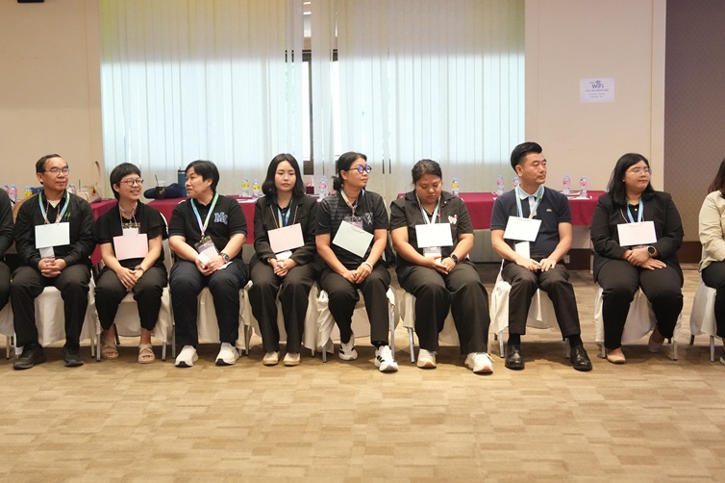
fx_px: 1147
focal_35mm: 57
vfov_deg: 23.7
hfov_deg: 35.0
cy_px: 197
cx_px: 325
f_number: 3.2
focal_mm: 43
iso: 8000
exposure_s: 1/125
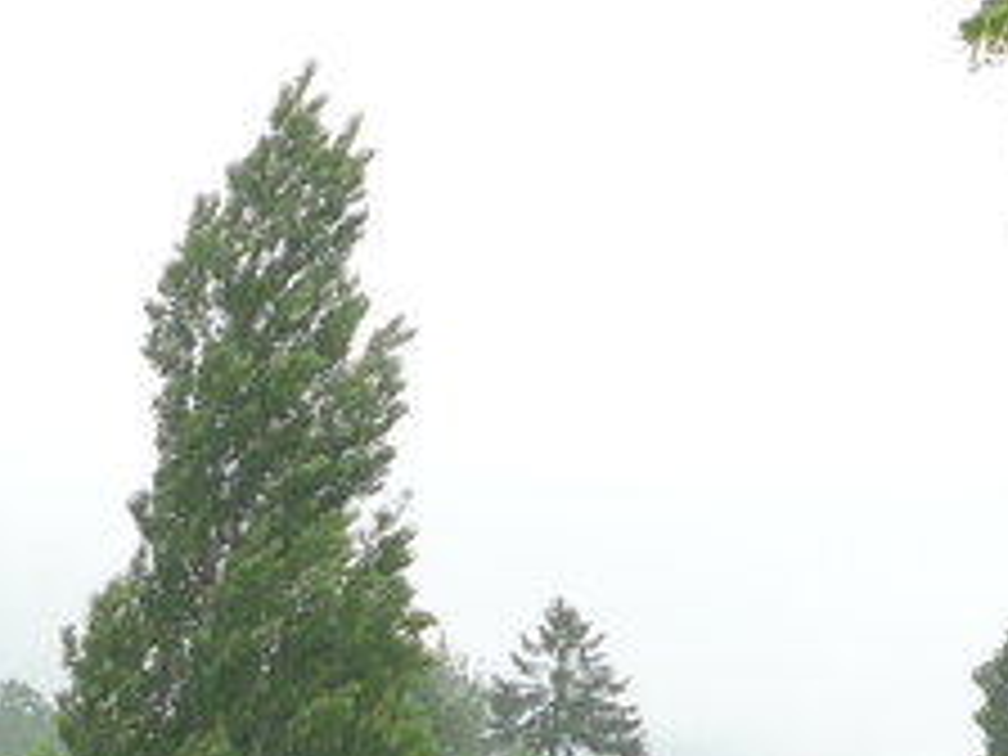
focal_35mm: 262
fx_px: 7629
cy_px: 1552
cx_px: -81
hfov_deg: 7.5
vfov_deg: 5.5
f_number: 3.2
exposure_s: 1/250
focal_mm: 10.1
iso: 80
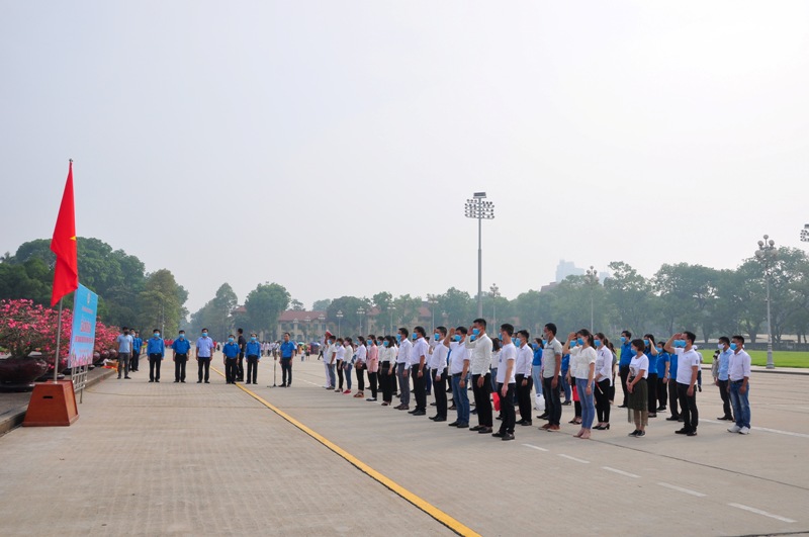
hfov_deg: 64.6
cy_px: 268
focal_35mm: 28
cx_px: 404
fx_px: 640
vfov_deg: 45.5
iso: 200
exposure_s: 1/320
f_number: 9
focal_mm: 19
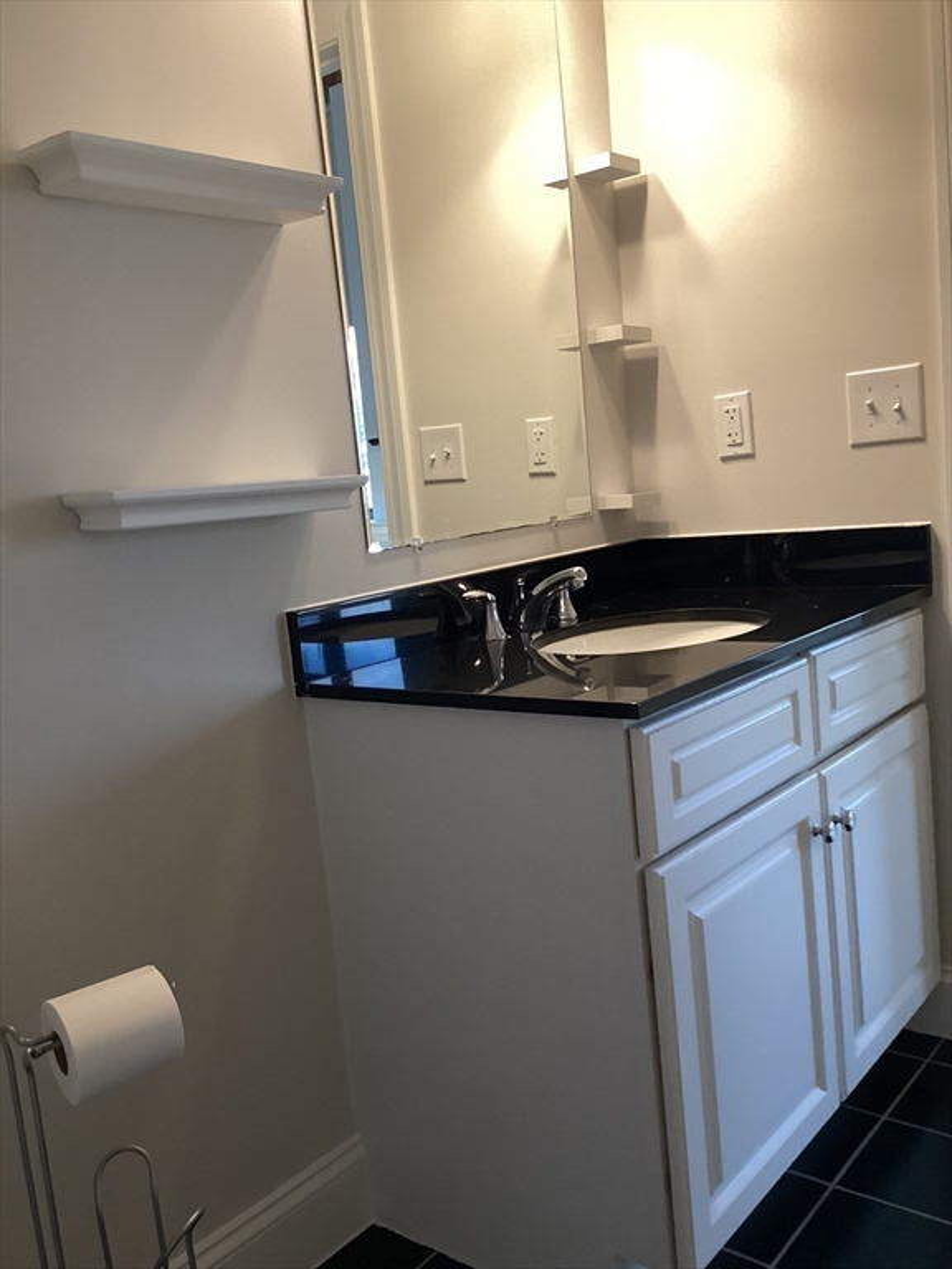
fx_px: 1137
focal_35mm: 31
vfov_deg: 58.4
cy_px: 634
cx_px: 476
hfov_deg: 45.4
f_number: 2.4
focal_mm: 3.3
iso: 250
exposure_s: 1/50
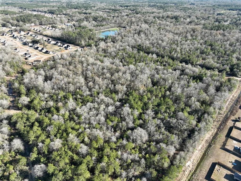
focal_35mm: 24
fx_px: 167
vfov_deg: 56.8
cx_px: 120
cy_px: 90
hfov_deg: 71.6
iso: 100
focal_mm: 12.29
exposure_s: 1/500
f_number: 2.8
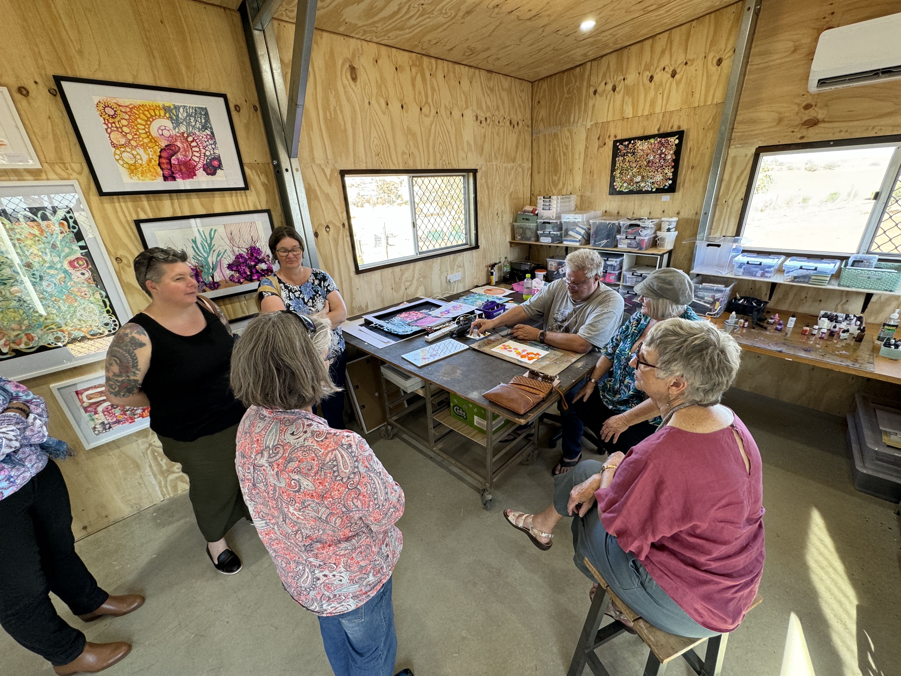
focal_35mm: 14
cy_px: 338
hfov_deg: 102.1
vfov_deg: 85.7
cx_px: 450
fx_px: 364
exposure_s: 1/100
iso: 160
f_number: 2.2
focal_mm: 2.22
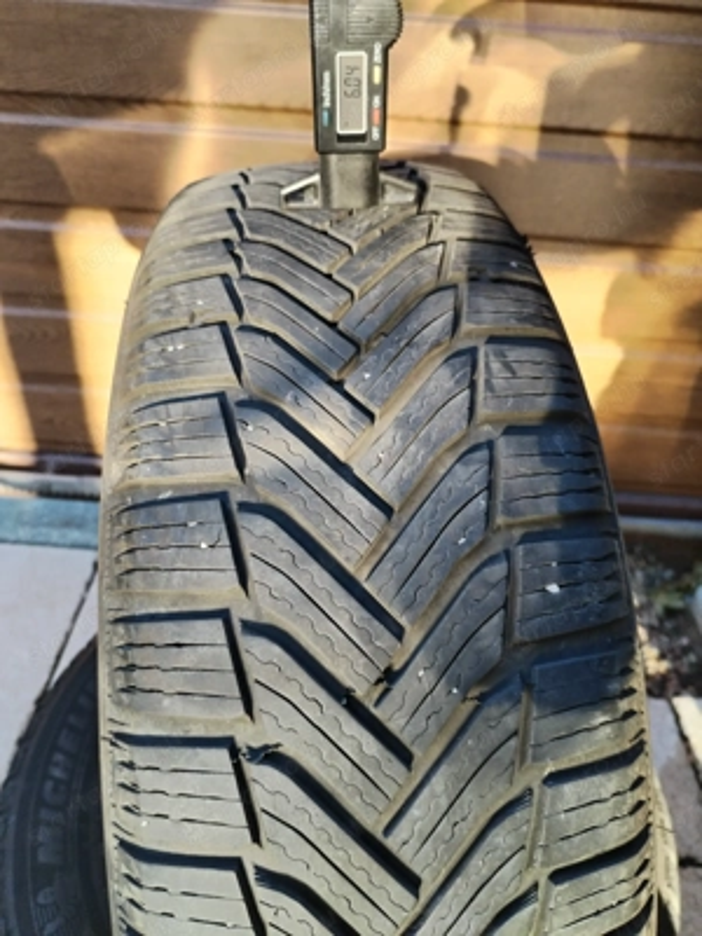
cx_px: 351
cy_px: 468
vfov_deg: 61.7
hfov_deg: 48.2
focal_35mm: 29
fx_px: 784
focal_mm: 4.75
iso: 241
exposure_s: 1/100
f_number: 1.8
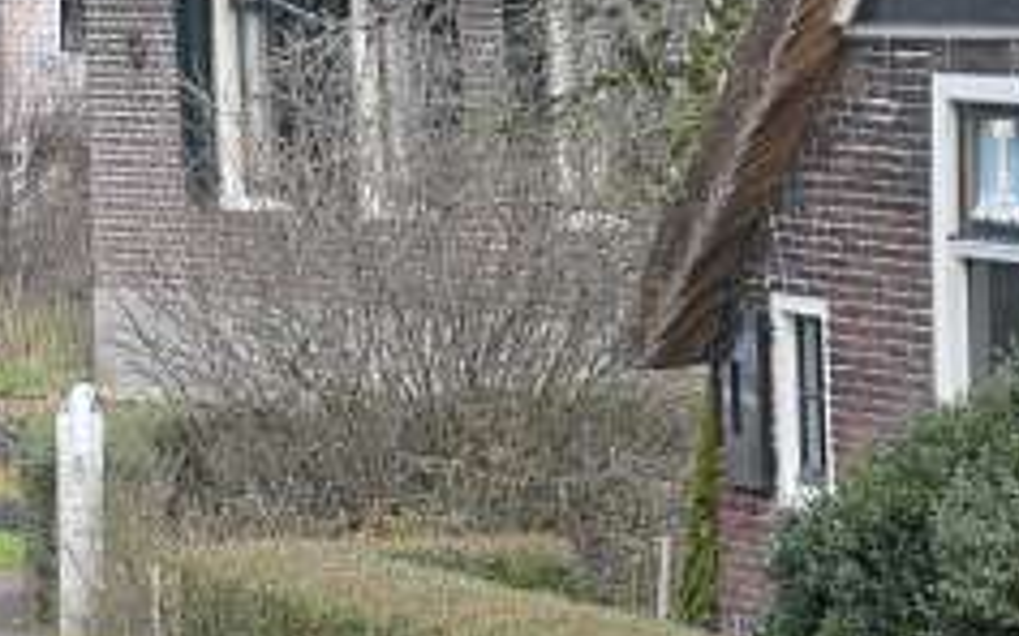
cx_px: 258
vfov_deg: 3.6
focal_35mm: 363
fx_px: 10078
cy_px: 507
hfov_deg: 5.8
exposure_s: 1/125
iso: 320
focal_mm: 125
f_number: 5.6
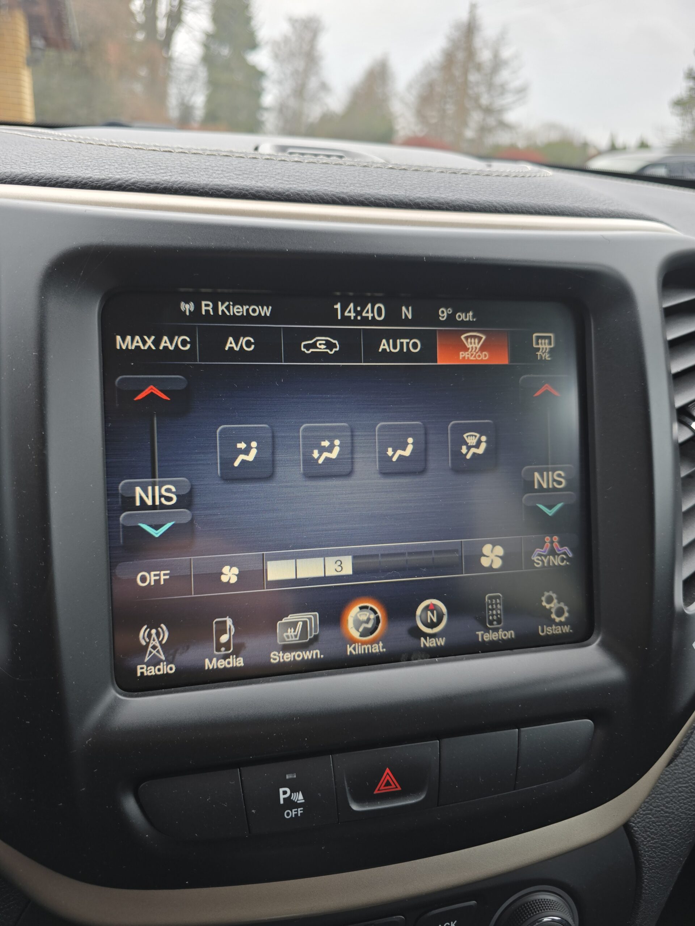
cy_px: 463
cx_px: 348
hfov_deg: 58.9
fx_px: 616
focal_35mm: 23
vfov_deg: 73.9
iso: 25
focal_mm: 6.3
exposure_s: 1/125
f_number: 1.7
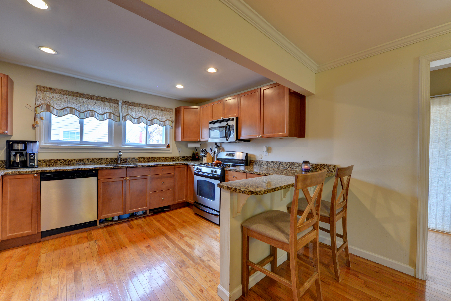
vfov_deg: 81.3
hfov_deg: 104.2
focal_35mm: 14
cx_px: 226
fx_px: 175
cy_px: 150
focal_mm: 14
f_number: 9
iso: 640
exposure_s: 1/13
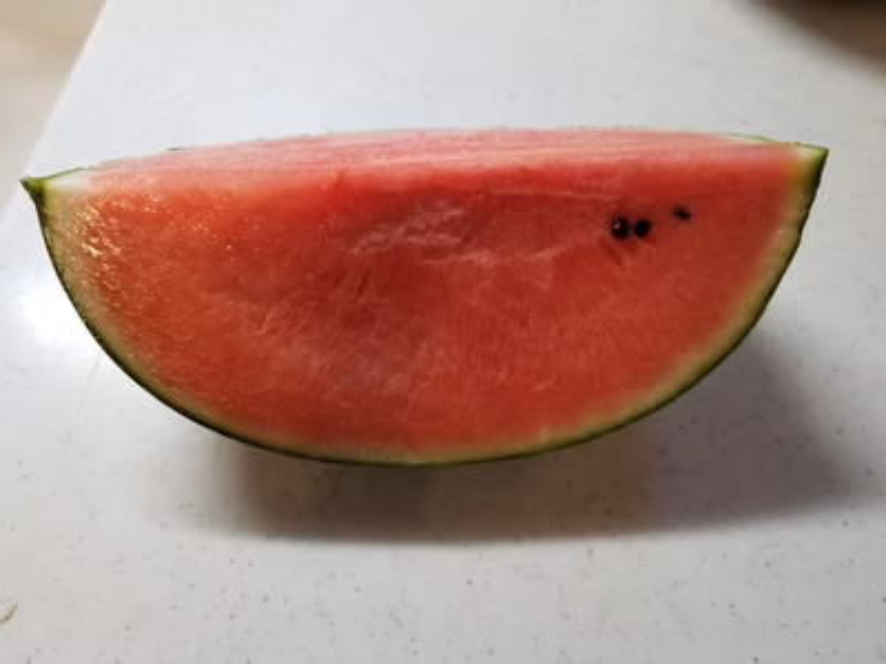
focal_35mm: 26
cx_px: 443
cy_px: 332
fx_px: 665
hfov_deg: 67.3
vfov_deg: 53.1
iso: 160
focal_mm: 4.3
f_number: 1.7
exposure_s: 1/33
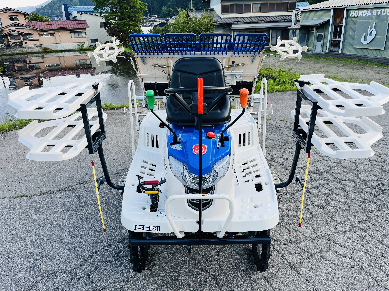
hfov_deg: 67.3
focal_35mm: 26
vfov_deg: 53.1
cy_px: 146
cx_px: 194
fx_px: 292
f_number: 1.6
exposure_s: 1/449
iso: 50
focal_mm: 5.1
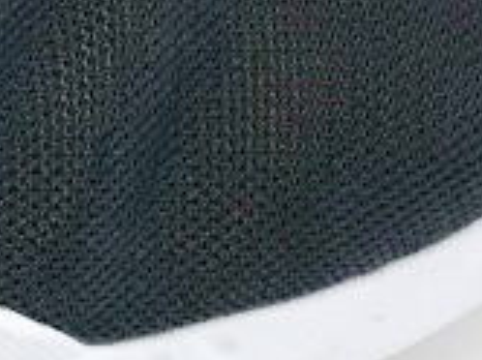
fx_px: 2350
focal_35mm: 169
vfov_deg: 8.3
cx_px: -479
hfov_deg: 10.7
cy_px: -354
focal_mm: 3.99
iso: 32
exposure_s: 1/30
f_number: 1.8
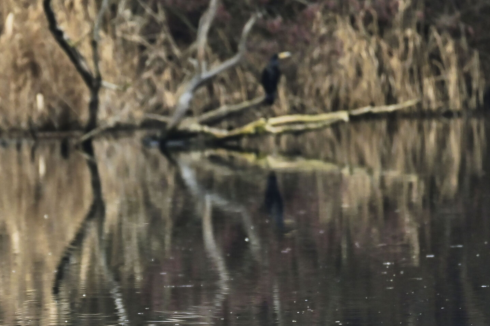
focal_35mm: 837
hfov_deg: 2.5
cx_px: 82
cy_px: 242
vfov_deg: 1.6
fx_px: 11381
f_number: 5.6
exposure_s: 1/800
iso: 1250
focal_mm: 500
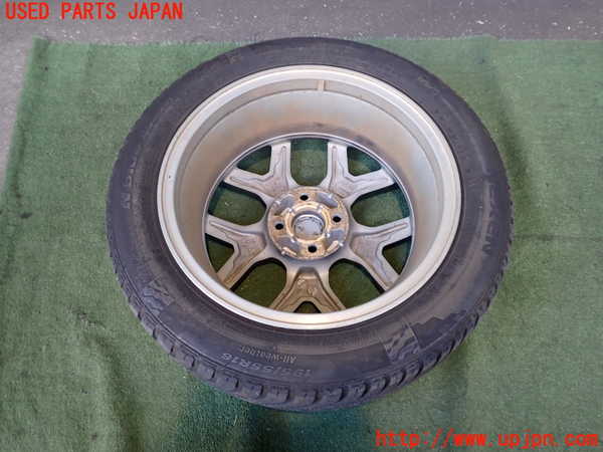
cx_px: 302
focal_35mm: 28
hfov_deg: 63.4
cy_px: 226
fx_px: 488
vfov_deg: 49.7
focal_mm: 5.05
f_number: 2.2
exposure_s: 1/50
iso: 200
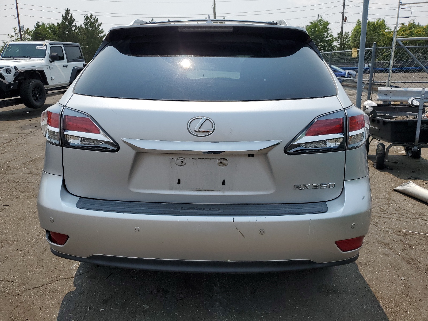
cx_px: 214
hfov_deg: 67.3
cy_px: 160
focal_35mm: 26
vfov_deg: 53.1
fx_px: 321
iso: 50
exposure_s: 1/5000
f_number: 1.5
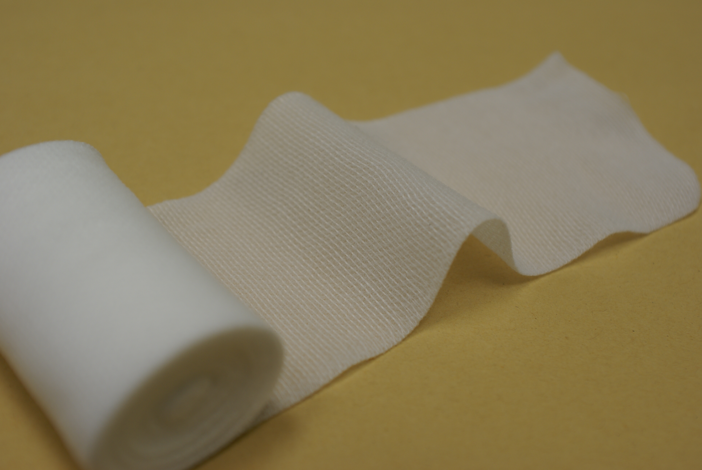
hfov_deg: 46.3
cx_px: 351
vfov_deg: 32.0
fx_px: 820
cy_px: 235
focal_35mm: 42
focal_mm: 28
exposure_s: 1/50
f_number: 4.5
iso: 100
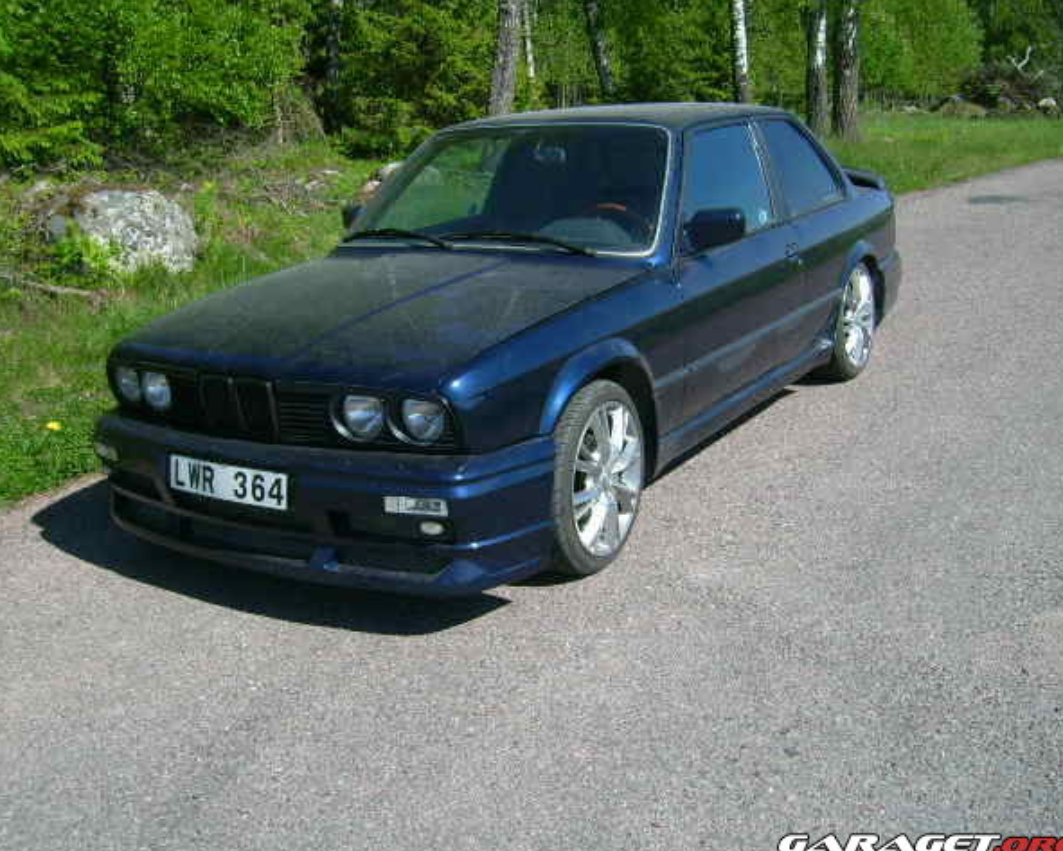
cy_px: 430
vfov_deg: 40.1
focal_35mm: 37
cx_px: 511
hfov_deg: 49.1
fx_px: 1164
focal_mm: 5.95
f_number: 5.8
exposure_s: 1/324
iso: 50
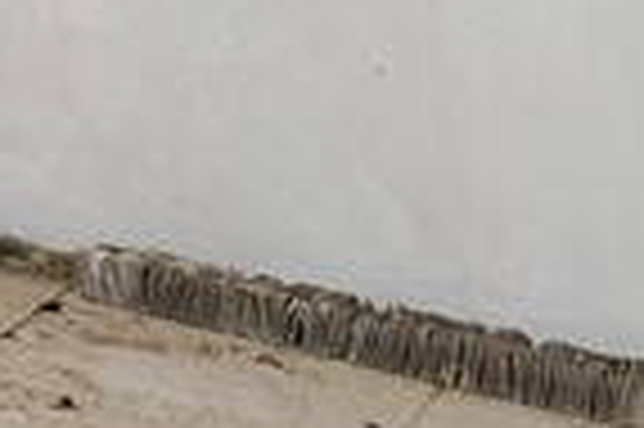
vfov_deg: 9.7
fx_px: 2305
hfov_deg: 9.3
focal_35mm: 129
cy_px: -487
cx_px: -1630
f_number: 6.3
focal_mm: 17
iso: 320
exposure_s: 1/15
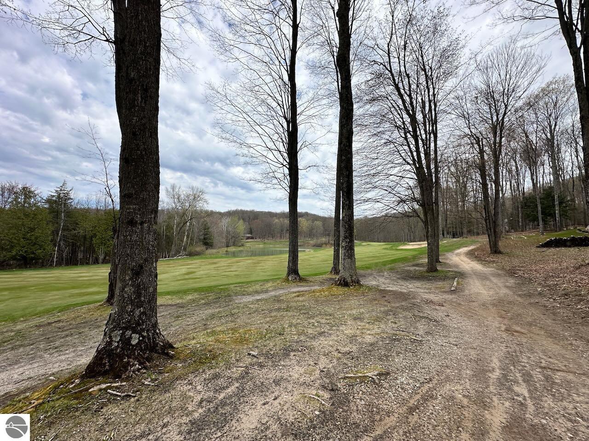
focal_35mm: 14
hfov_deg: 102.1
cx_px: 294
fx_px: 238
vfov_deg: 85.7
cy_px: 220
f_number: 2.2
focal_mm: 2.22
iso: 40
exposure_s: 1/2353
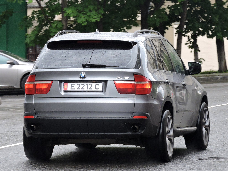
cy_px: 86
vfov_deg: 5.9
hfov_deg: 7.9
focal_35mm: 250
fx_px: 1647
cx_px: 114
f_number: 5.5
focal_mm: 44.8
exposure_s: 1/160
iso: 400
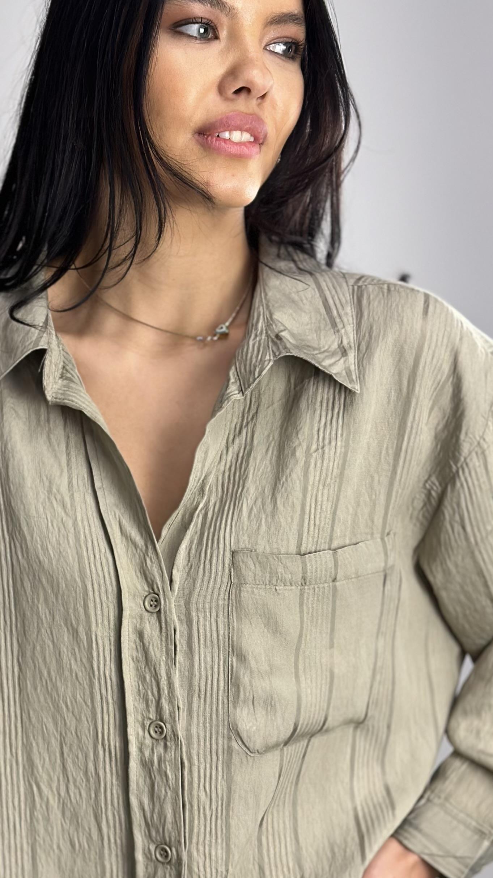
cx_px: 130
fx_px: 2022
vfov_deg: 24.3
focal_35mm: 87
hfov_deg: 13.9
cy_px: 597
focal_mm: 6.86
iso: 125
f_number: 1.78
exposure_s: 1/100
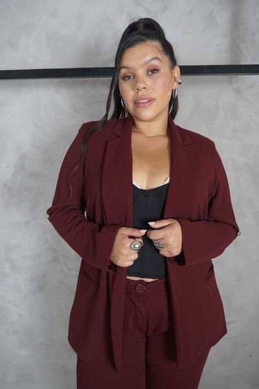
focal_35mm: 27
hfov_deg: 48.0
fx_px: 291
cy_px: 194
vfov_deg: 67.4
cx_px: 130
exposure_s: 1/160
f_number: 4
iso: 1000
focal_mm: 18
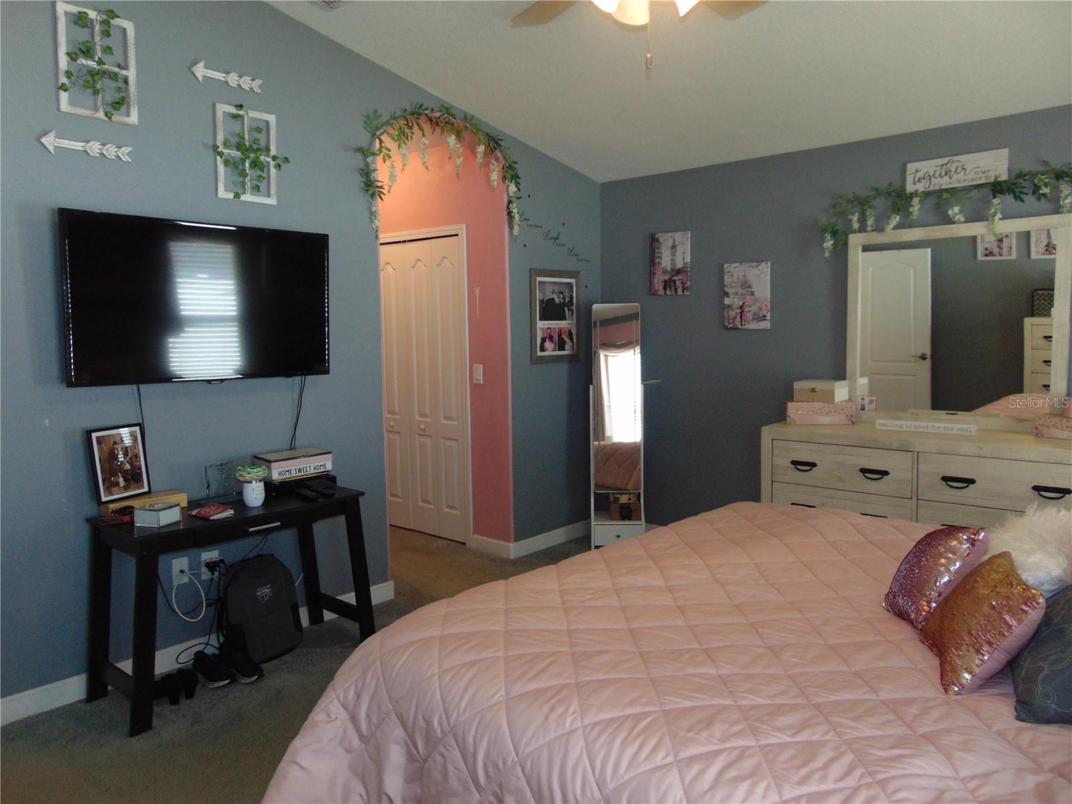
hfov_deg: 69.4
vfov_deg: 54.9
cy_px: 402
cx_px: 536
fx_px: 774
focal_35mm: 25
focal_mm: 4.5
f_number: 3
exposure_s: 1/30
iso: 200
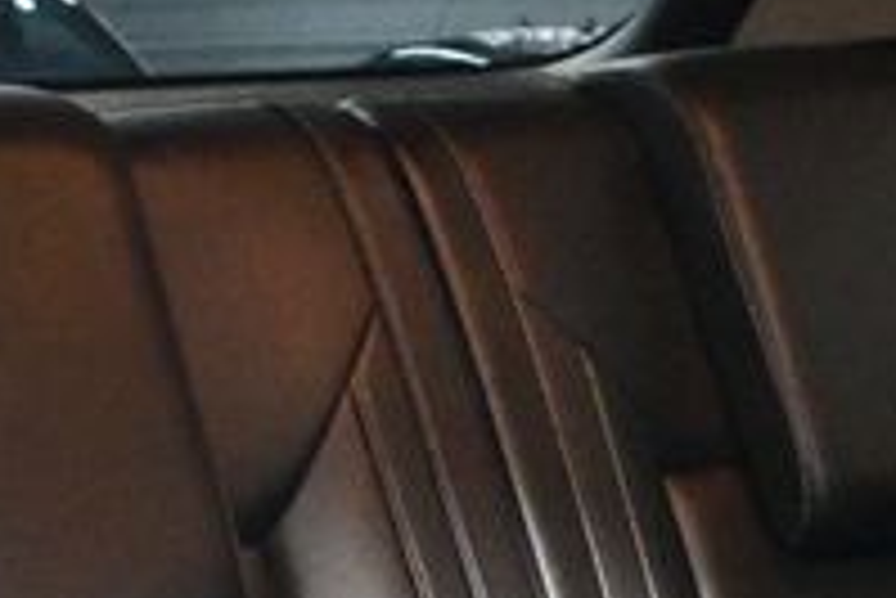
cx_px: 779
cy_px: 872
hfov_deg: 17.4
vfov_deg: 11.4
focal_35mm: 116
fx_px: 2889
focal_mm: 18
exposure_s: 1/30
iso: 12800
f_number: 3.5
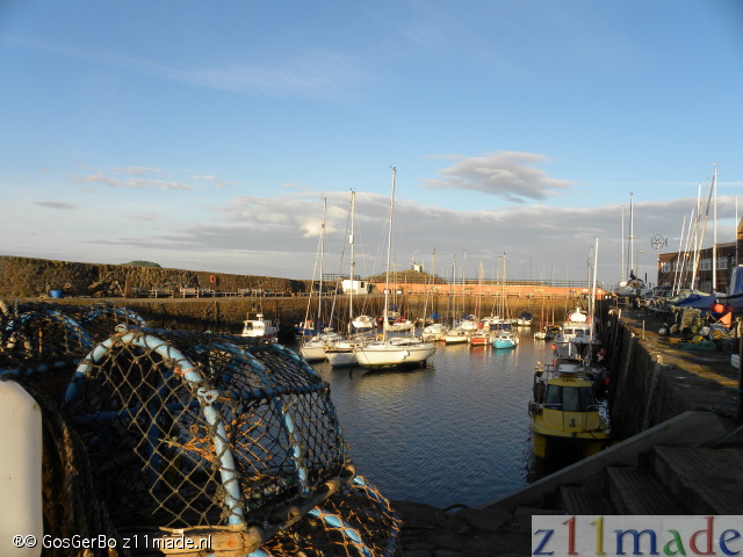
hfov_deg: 67.3
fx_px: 558
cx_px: 372
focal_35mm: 26
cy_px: 278
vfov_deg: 53.1
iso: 64
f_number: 5
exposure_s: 1/226
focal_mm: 4.6
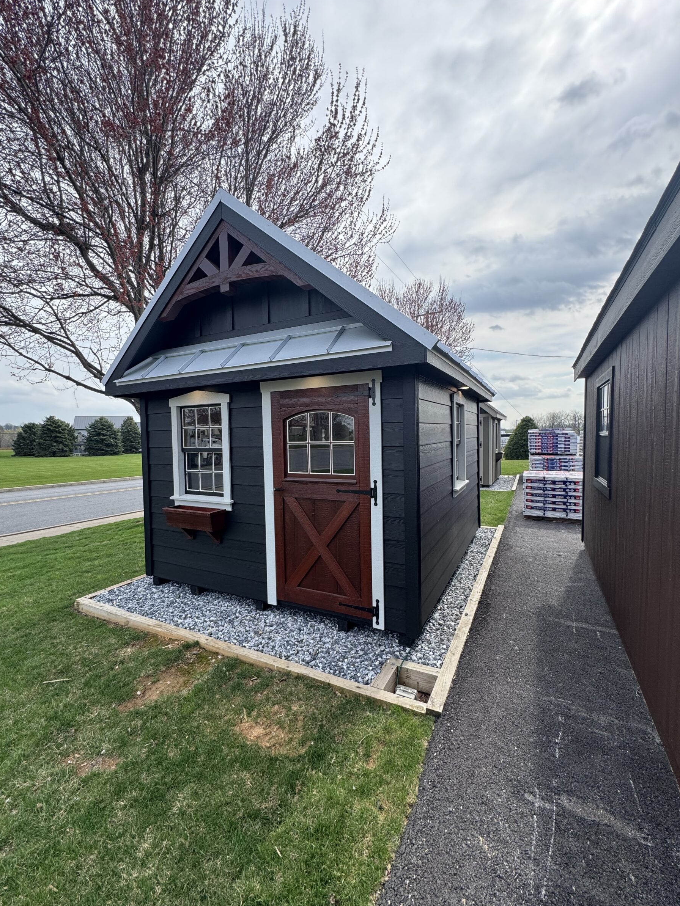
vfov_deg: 98.2
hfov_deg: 81.7
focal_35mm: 15
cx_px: 324
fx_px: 393
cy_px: 450
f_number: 2.2
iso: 40
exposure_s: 1/453
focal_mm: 2.22
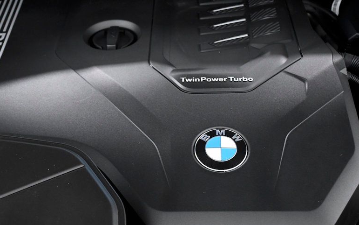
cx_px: 154
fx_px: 636
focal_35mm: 65
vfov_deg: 20.0
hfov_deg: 31.5
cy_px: 115
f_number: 4.5
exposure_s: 1/80
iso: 2500
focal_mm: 32
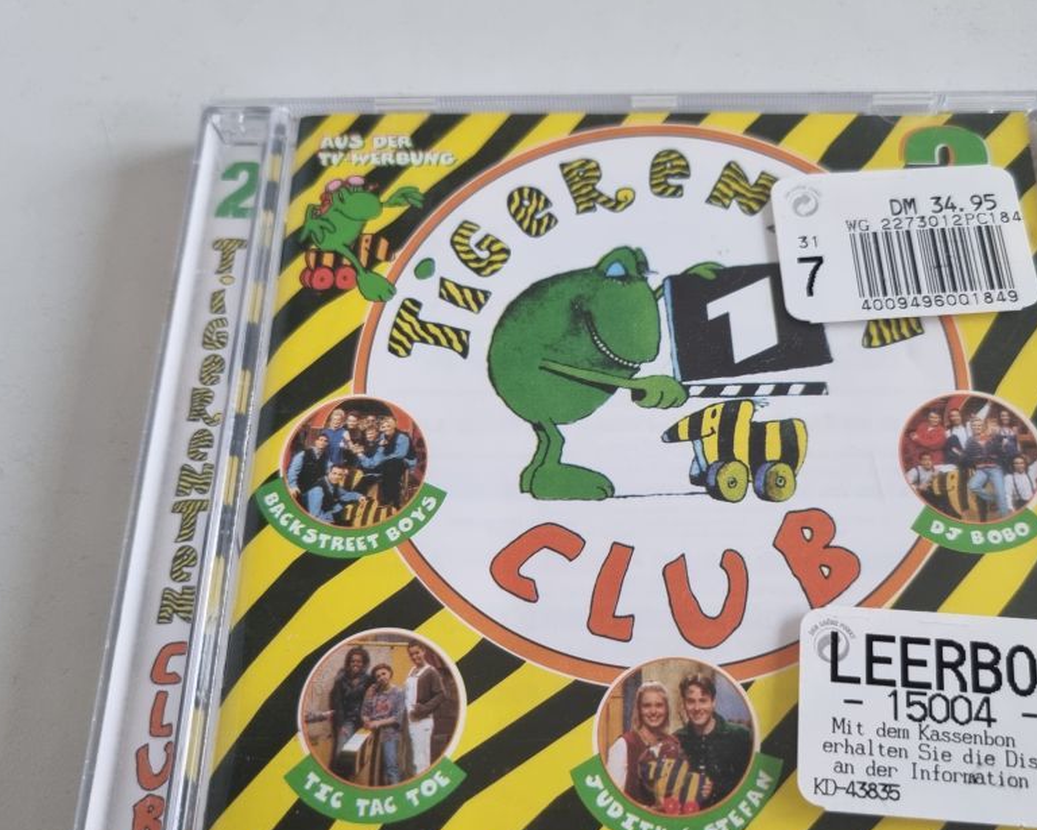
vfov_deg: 44.3
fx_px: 1013
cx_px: 619
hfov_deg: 53.9
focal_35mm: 33
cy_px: 493
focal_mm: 5.4
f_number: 1.8
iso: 320
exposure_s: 1/50
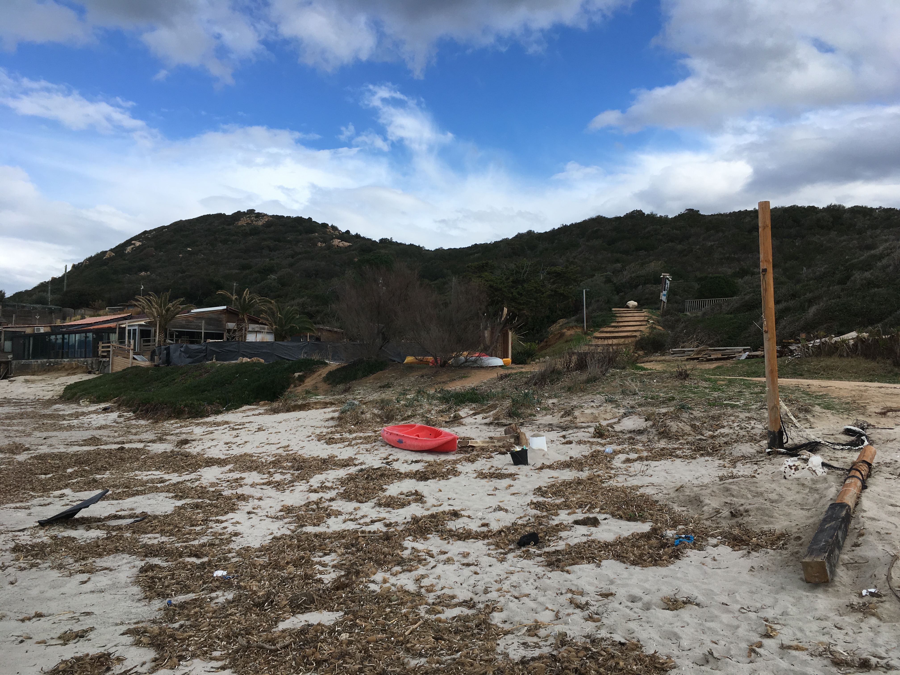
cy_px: 338
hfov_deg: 61.7
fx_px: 754
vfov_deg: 48.2
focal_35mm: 29
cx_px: 450
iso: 25
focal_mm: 4.15
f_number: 2.2
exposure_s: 1/1425
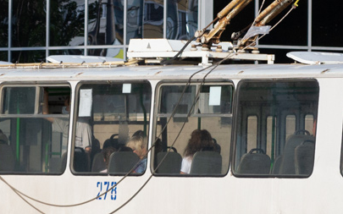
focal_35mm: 453
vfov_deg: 2.9
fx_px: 4234
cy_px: 47
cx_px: 259
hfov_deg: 4.6
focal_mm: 100
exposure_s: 1/1600
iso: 400
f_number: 6.3
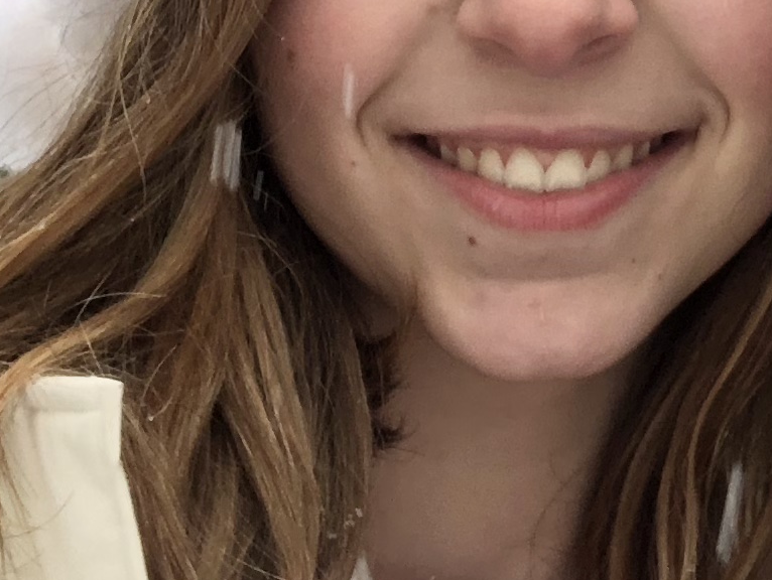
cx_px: 774
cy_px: -187
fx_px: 2880
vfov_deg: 11.2
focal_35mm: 129
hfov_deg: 15.0
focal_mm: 2.87
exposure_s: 1/120
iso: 32
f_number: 2.2
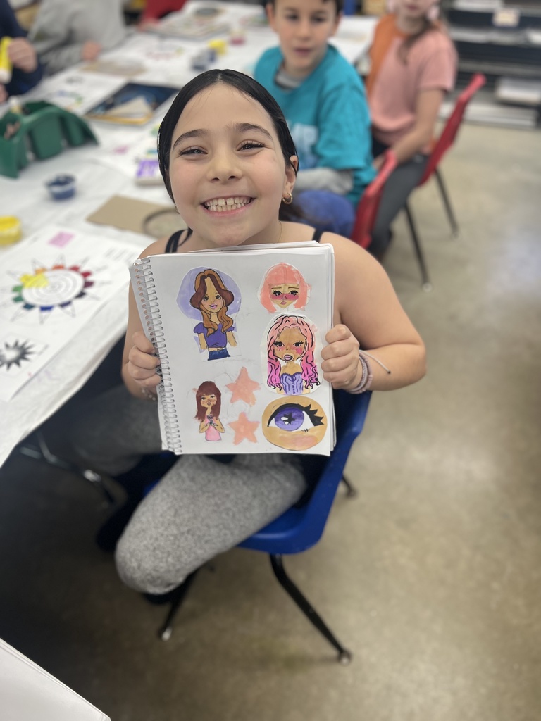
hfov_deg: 53.1
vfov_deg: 67.3
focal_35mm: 26
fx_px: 542
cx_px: 270
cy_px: 360
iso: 64
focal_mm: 5.7
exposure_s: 1/120
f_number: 1.5
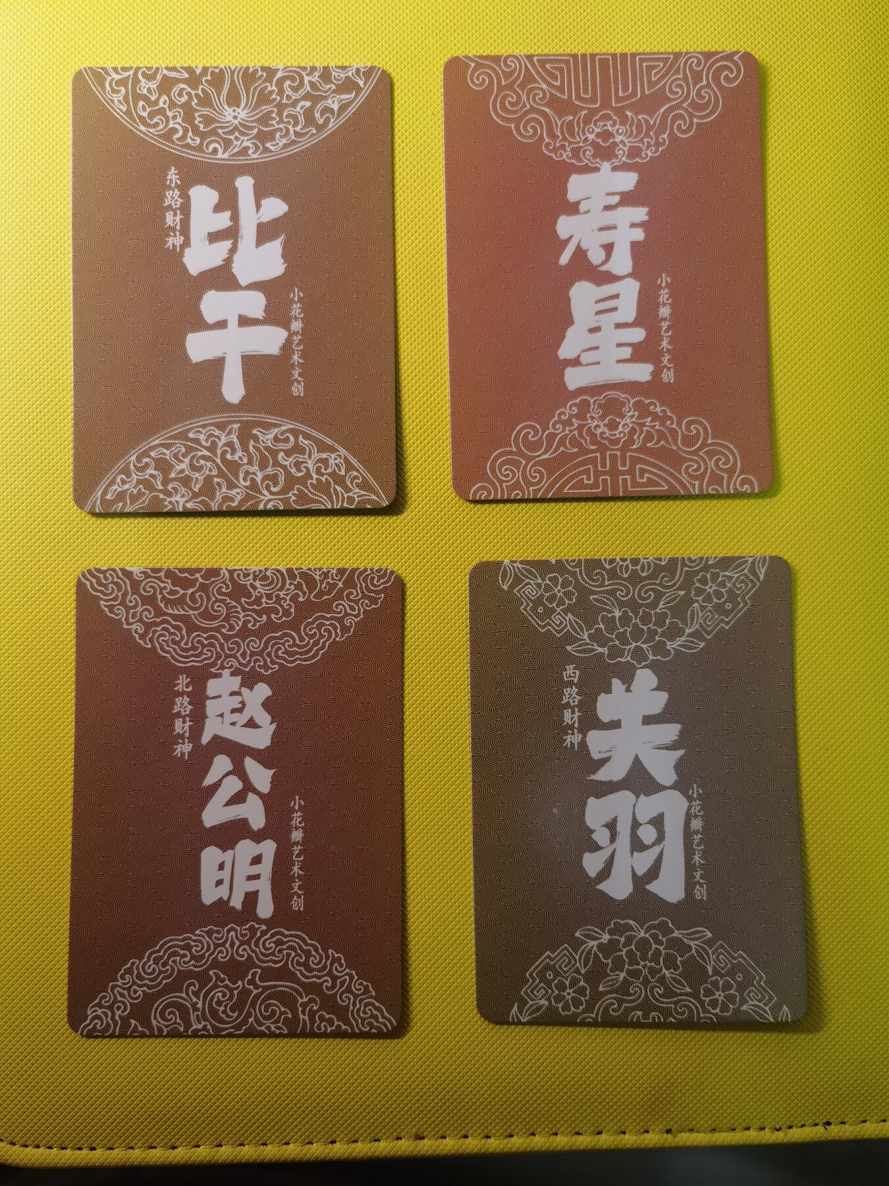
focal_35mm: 27
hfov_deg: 51.4
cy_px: 593
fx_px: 925
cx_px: 444
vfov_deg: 65.3
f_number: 1.9
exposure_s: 1/99.3
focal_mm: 6.67
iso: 160
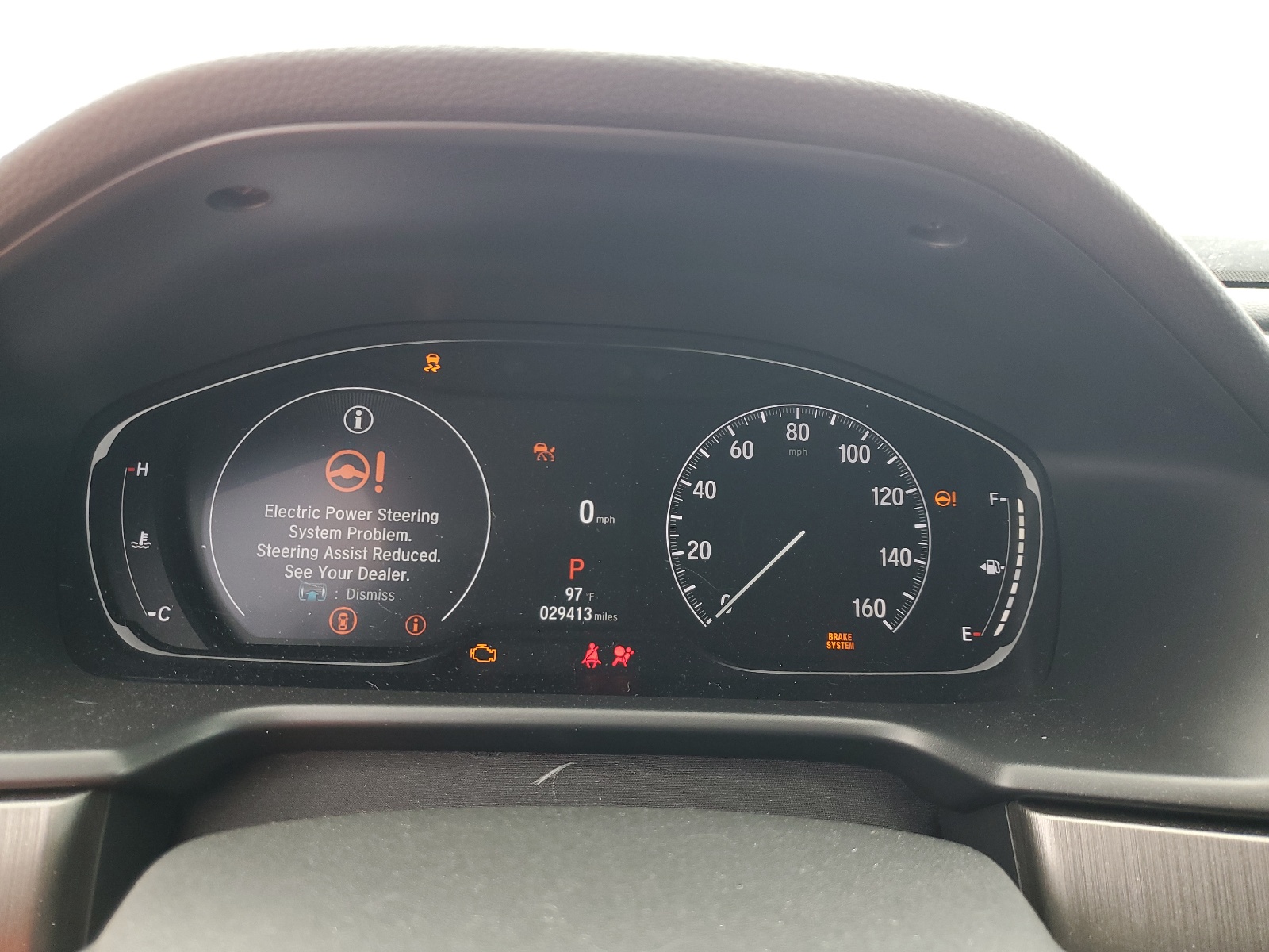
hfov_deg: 67.3
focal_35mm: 26
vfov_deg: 53.1
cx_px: 634
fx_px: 953
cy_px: 476
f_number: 1.5
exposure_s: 1/120
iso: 74
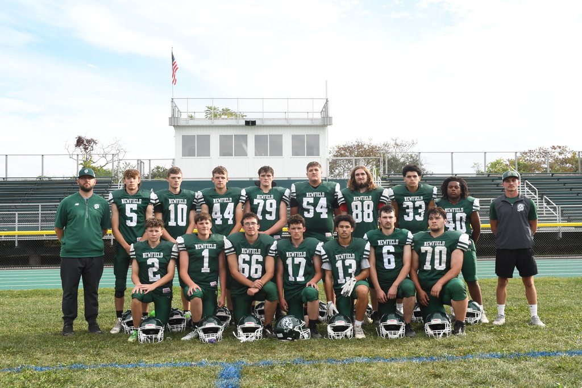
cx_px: 291
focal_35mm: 36
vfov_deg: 36.9
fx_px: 582
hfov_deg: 53.1
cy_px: 194
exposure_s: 1/250
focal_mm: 24
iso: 500
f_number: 11
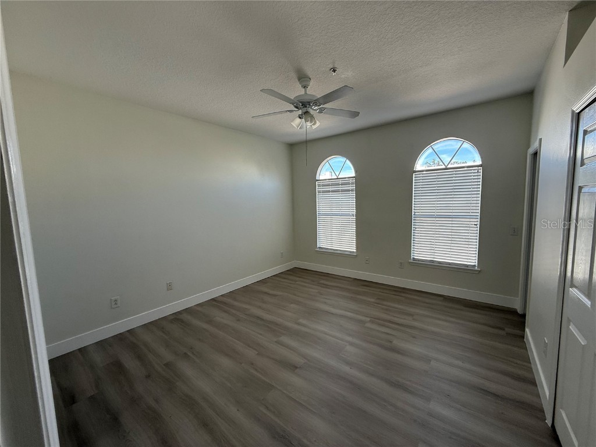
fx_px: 241
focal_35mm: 14
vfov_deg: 85.7
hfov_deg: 102.1
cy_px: 224
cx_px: 298
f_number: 2.2
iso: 64
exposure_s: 1/147
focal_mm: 2.22
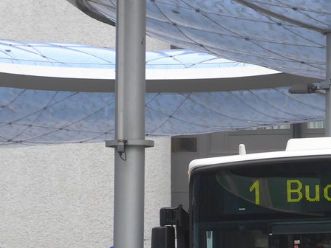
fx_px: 2486
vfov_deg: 5.7
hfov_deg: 7.6
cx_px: 322
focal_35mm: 260
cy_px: 243
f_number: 4.7
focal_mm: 19.2
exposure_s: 1/80
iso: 250
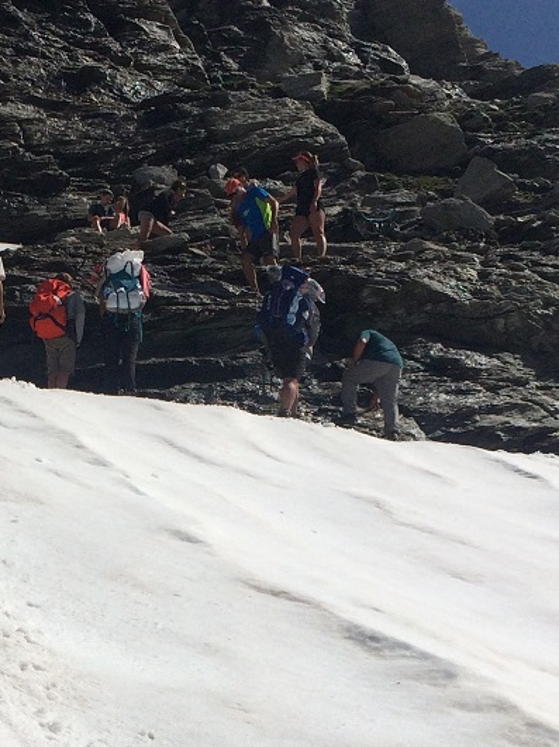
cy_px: 603
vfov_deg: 26.2
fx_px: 1573
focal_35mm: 73
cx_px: 94
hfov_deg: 19.9
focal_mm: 4.15
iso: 40
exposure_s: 1/10309
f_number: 2.2
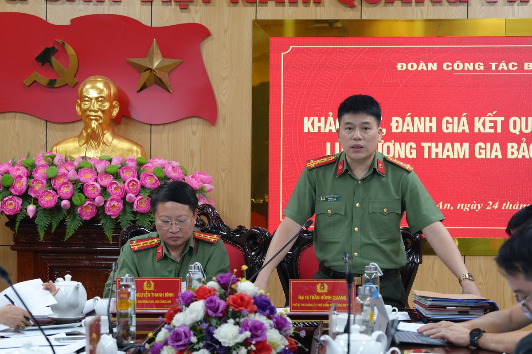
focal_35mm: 105
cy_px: 177
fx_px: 1552
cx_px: 266
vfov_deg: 13.0
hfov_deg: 19.5
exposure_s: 1/125
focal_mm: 70
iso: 1250
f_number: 4
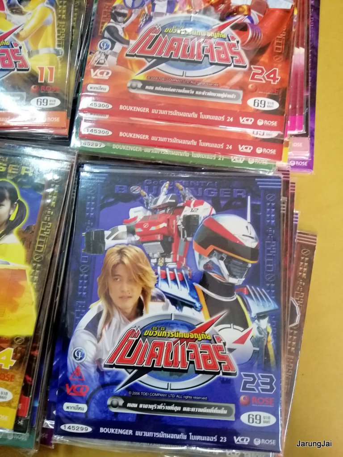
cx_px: 172
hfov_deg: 53.1
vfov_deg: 67.3
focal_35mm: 26
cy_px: 228
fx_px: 344
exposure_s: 1/16.7
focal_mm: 3.81
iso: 640
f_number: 2.2
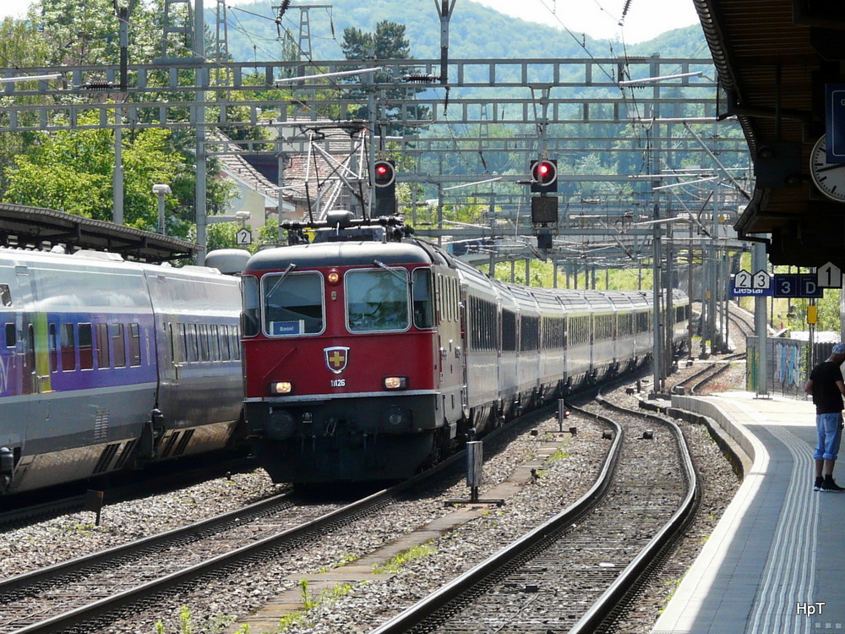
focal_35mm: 144
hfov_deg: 13.7
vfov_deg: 10.3
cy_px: 317
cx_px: 422
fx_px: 3515
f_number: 5
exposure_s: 1/250
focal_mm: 23.7
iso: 100
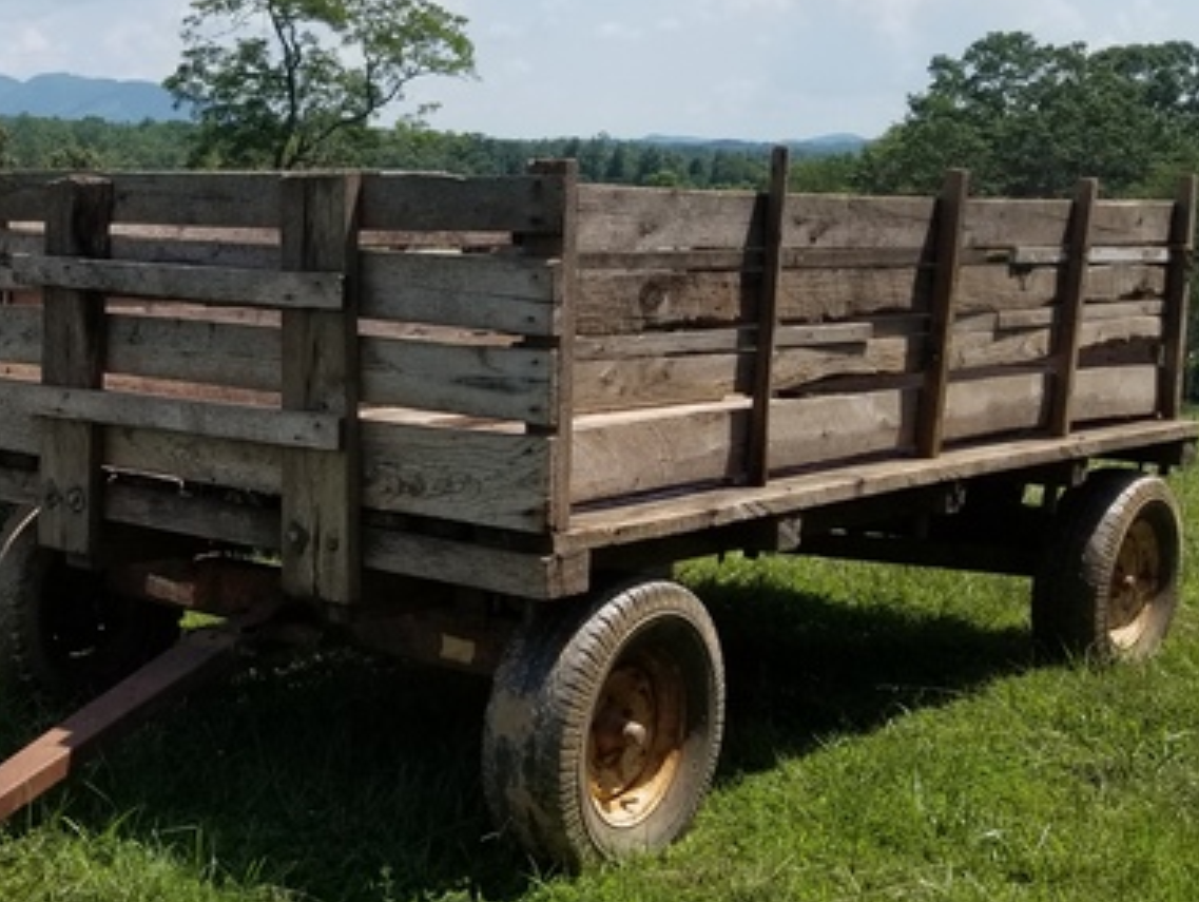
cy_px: 462
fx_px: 1838
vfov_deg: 27.6
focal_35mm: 53
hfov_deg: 34.0
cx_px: 100
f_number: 1.7
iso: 50
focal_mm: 4.25
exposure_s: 1/2712
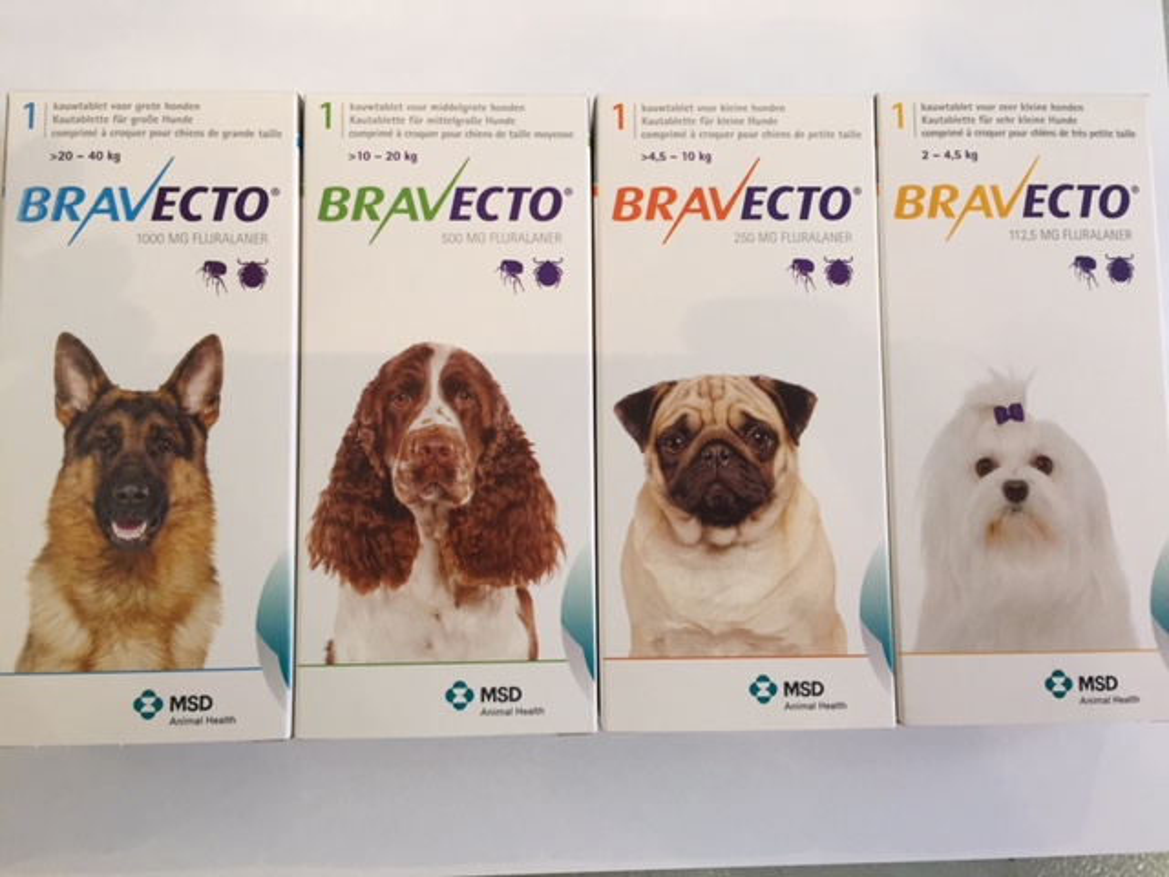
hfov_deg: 61.7
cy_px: 438
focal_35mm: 29
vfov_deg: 48.2
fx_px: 979
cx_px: 584
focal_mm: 4.15
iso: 200
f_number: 2.2
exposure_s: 1/33
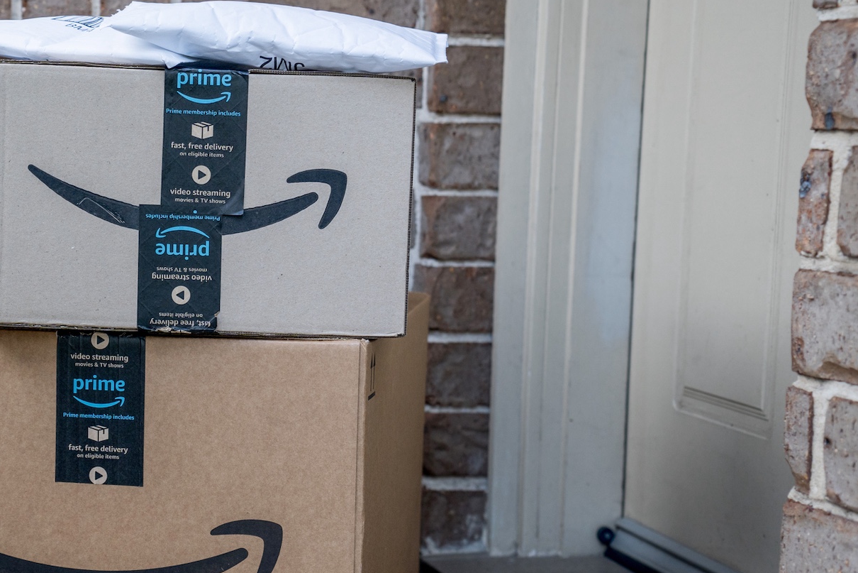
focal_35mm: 86
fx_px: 2050
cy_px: 356
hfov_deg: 23.5
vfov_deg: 15.9
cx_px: 273
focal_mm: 52
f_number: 4.5
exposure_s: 1/125
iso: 320
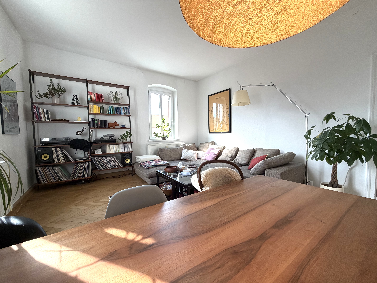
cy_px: 142
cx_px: 188
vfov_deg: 85.7
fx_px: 152
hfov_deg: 102.1
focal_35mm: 14
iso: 125
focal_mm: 2.22
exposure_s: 1/121
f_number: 2.2
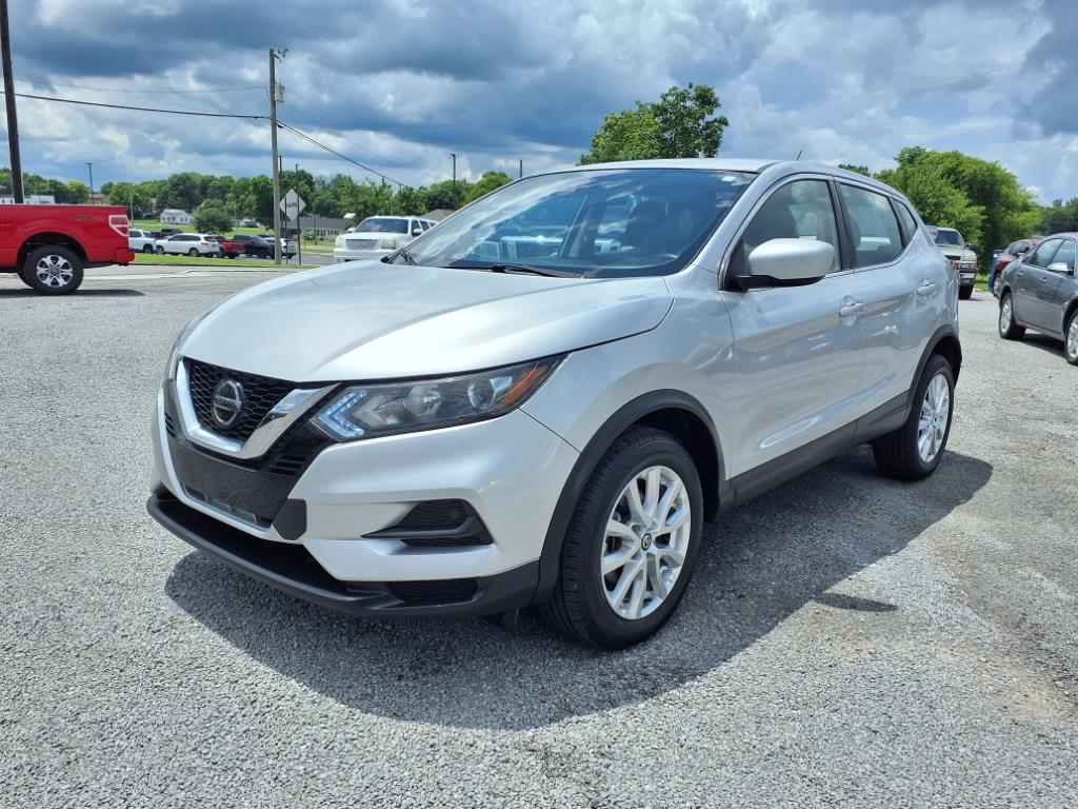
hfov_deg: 65.3
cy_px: 404
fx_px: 841
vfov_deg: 51.4
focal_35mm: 27
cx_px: 539
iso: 40
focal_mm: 3.58
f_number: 1.9
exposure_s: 1/3333
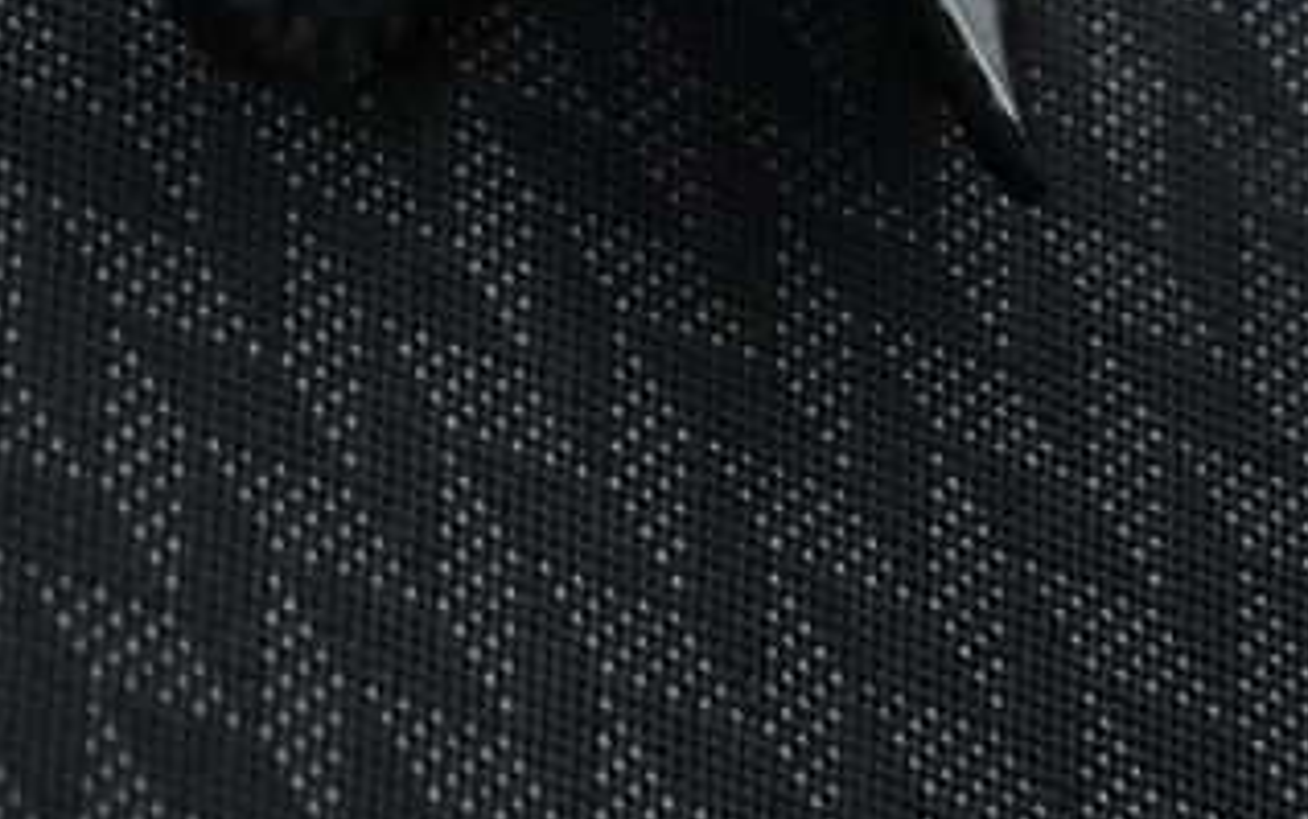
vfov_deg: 4.9
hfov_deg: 8.1
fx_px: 9236
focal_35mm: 259
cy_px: -1185
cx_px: 156
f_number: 4
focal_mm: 50
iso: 4000
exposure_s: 1/20
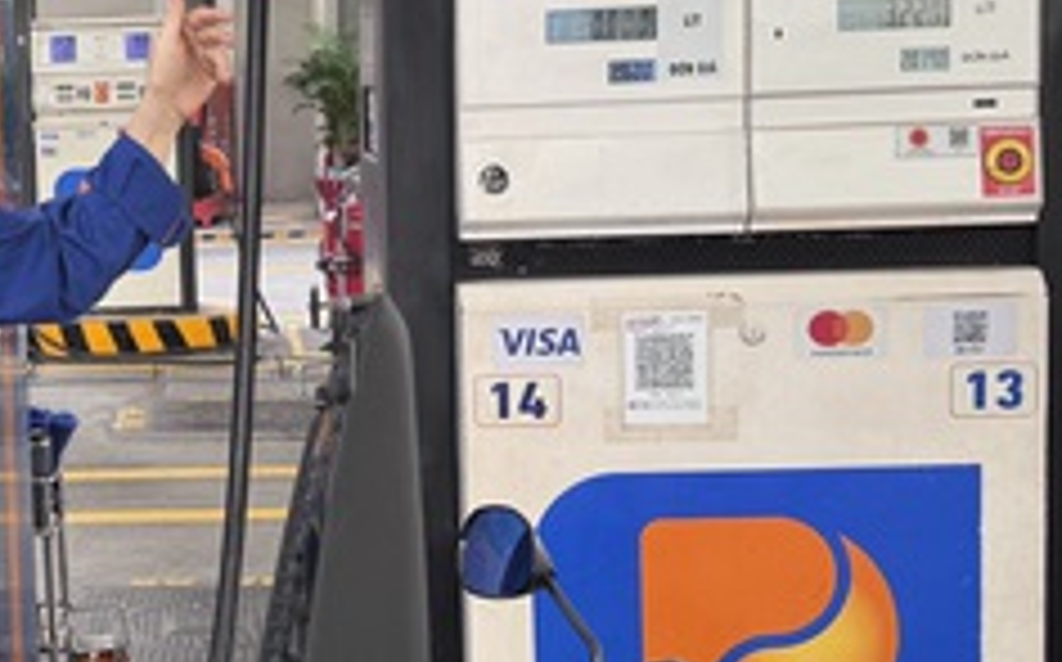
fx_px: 1995
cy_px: 266
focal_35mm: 69
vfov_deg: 18.8
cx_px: 58
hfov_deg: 28.4
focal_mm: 6.76
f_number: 1.78
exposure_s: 1/161
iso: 64
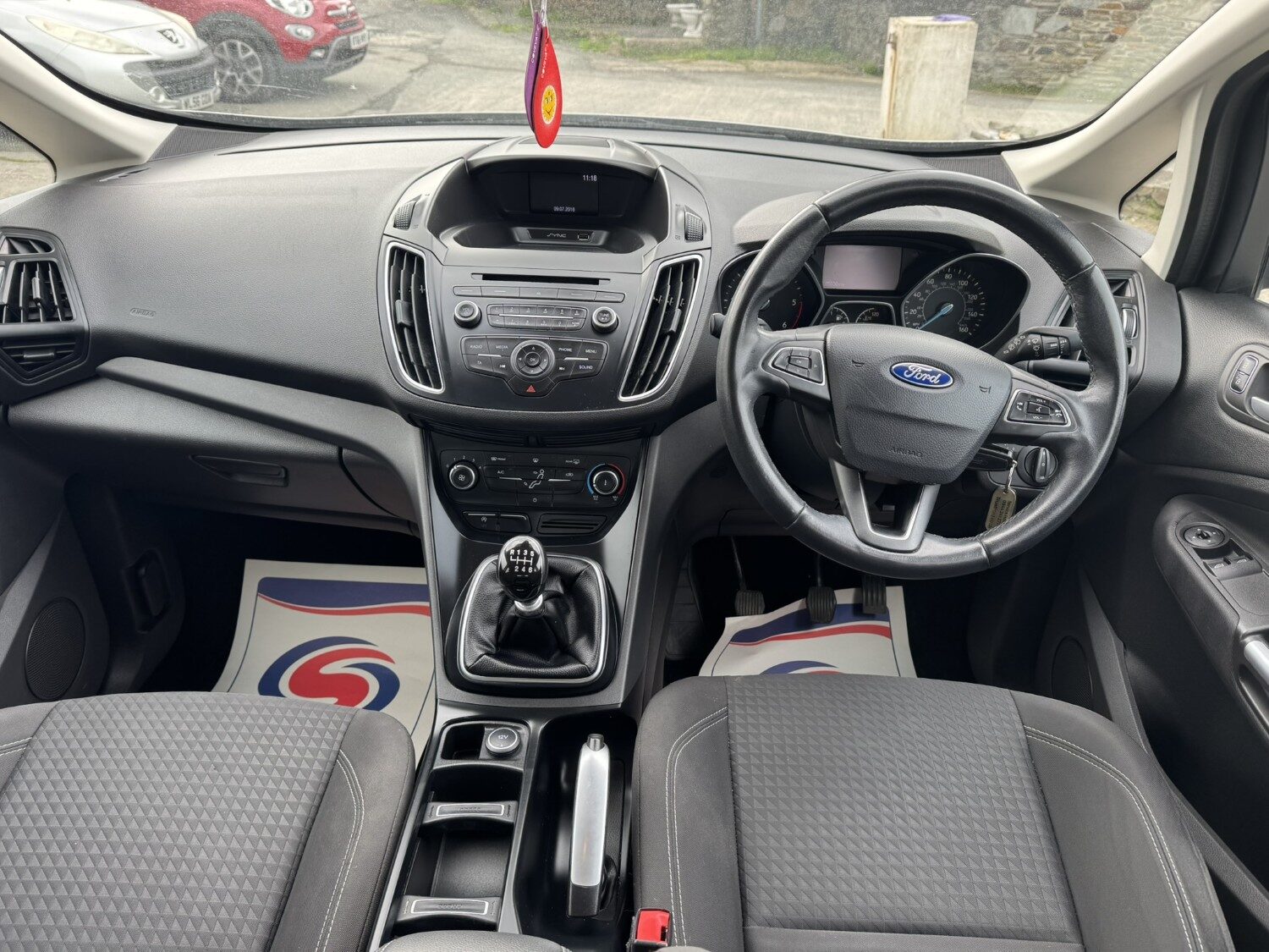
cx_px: 634
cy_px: 476
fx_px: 880
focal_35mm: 24
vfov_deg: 56.8
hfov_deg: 71.6
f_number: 1.78
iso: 64
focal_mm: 6.76
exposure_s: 1/121
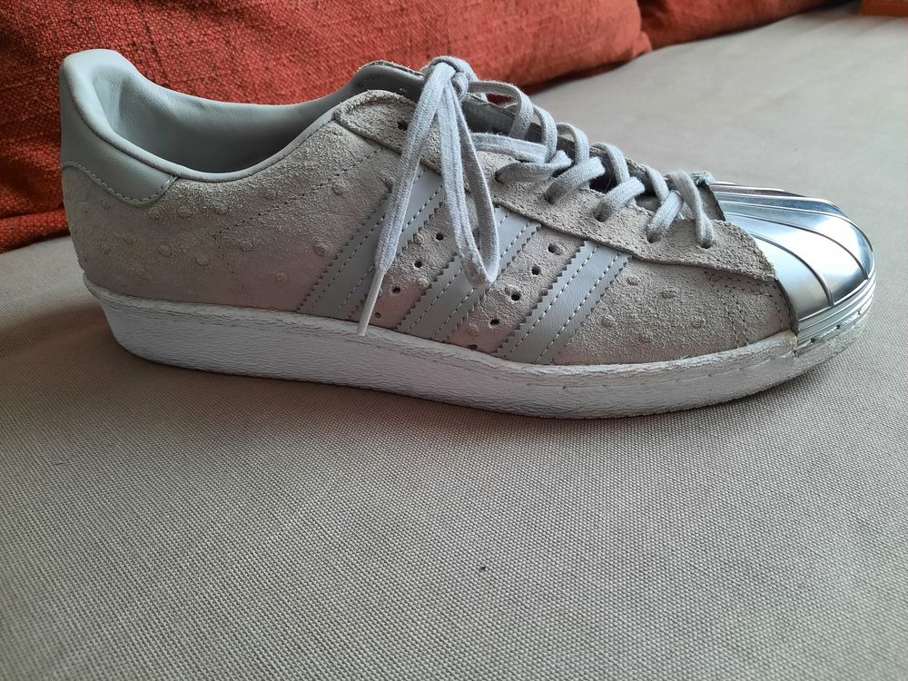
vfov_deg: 54.9
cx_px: 454
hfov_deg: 69.4
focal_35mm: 25
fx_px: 656
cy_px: 340
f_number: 2
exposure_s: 1/60
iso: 320
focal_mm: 4.6
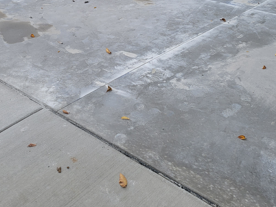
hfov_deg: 36.5
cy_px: 2
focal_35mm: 52
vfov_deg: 26.6
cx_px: 93
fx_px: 415
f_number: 1.8
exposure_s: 1/164
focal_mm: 5.4
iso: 40
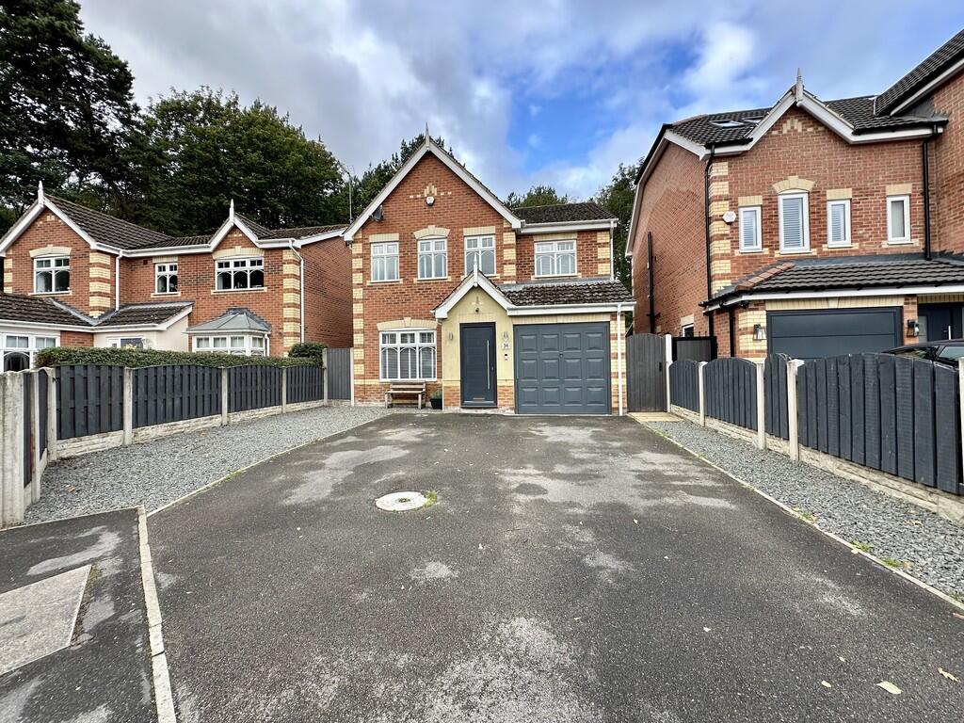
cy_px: 362
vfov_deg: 85.7
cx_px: 482
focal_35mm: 14
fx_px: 390
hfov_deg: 102.1
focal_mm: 2.22
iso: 40
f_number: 2.2
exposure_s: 1/215
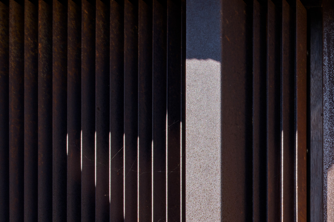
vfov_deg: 27.1
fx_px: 445
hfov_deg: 35.9
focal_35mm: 48
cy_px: 202
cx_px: 354
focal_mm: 19
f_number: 14
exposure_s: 1/40
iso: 160
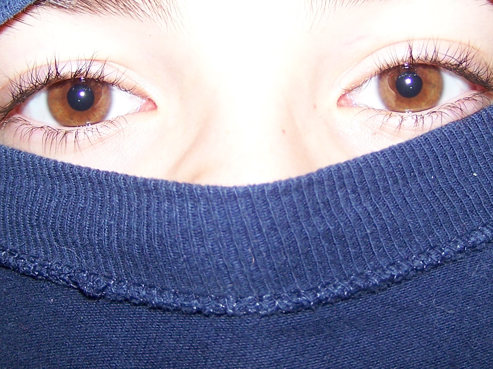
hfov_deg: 22.5
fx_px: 1239
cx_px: 282
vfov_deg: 17.0
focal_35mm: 87
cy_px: 158
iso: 80
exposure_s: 1/60
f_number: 2.8
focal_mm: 6.3
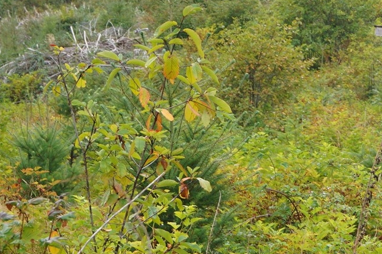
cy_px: 137
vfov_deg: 8.7
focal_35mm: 157
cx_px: 487
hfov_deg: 12.7
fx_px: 1664
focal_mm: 40
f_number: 5.6
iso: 100
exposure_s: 1/80
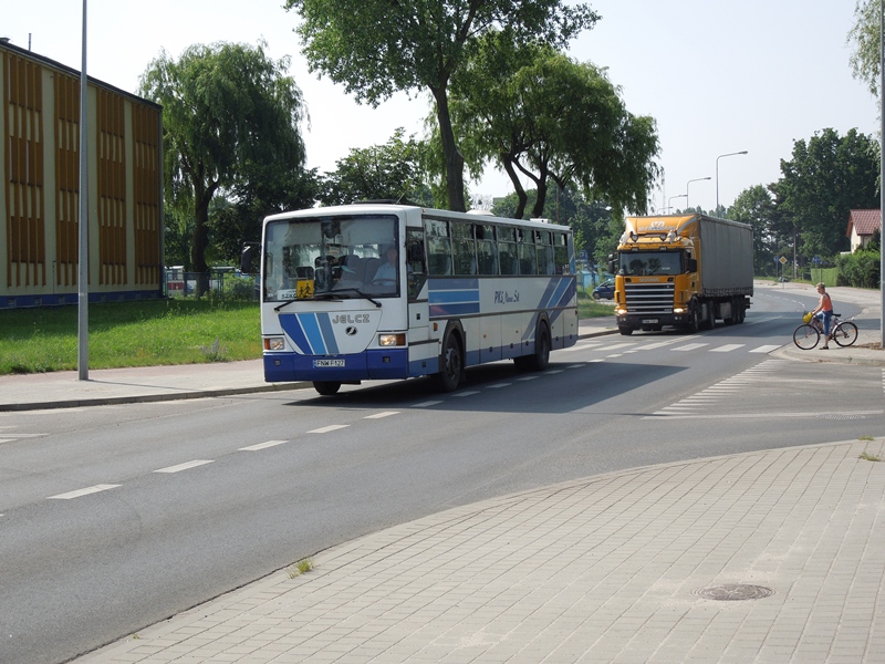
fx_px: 1560
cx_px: 442
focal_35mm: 61
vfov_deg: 24.0
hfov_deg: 31.7
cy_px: 332
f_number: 4.3
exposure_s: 1/500
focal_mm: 11
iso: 100
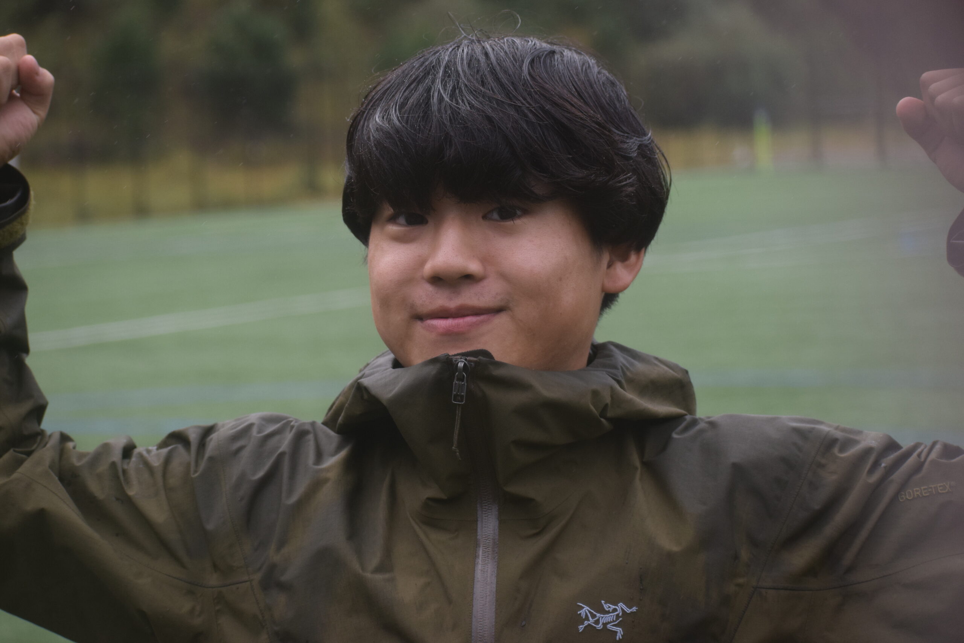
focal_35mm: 112
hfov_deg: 18.2
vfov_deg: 12.2
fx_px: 3012
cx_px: 482
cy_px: 322
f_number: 4.8
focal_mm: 75
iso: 720
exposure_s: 1/1000
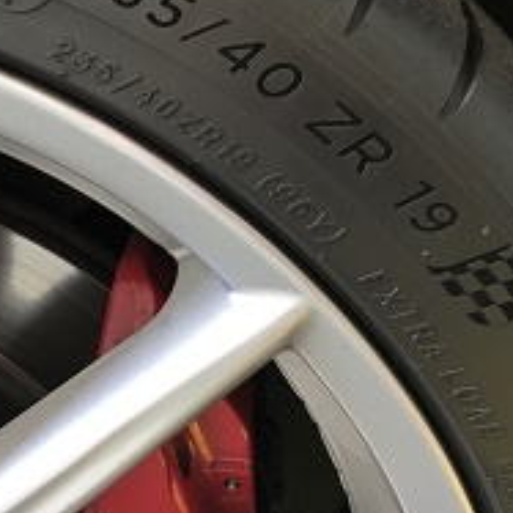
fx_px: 805
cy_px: 189
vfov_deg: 35.1
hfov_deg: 34.6
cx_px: 132
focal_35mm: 48
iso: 125
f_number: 2.2
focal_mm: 4.15
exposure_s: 1/33
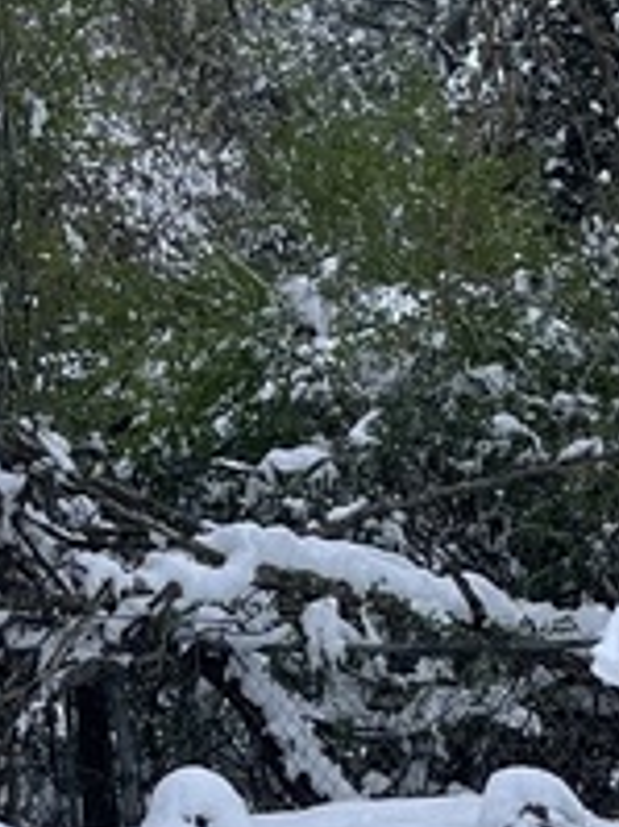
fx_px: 3198
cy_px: 1421
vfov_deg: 13.4
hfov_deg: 10.9
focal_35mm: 134
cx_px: 715
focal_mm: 5.1
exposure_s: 1/2309
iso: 50
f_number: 1.6
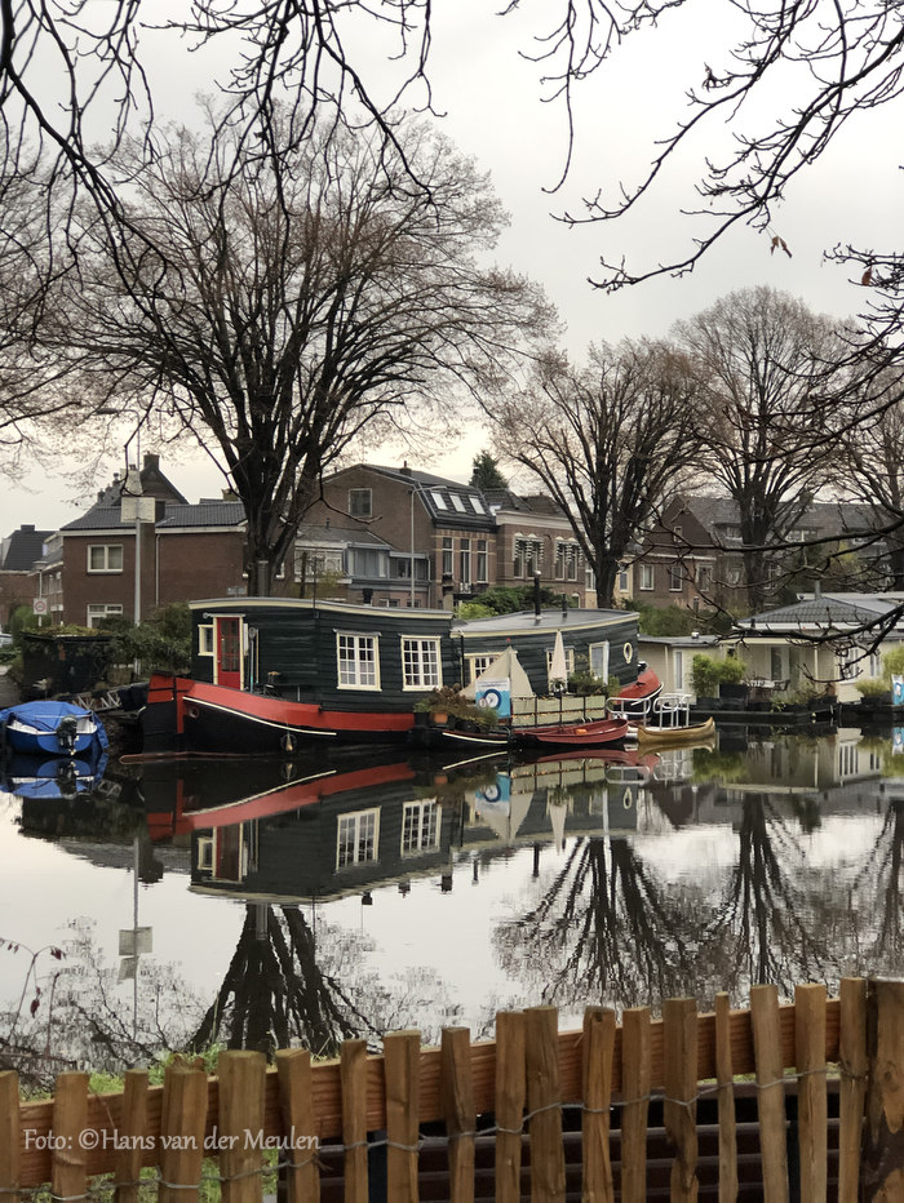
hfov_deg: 25.7
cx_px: 452
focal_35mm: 57
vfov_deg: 33.8
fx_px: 1983
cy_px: 602
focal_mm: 6.6
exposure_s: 1/120
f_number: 2.8
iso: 200
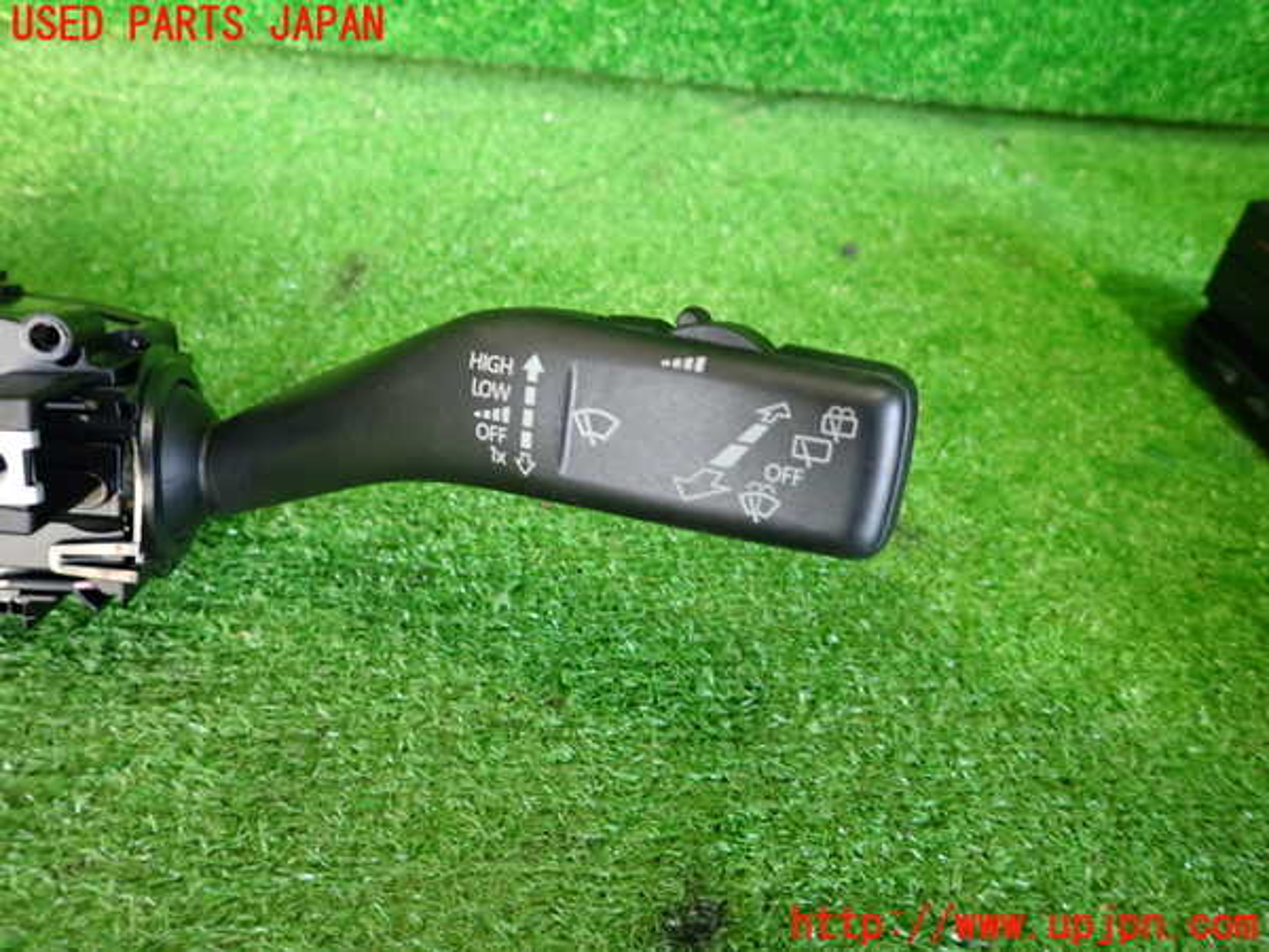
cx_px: 634
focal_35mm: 25
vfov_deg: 54.9
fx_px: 916
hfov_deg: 69.4
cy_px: 476
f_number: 2
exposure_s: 1/30
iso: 320
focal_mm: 4.5
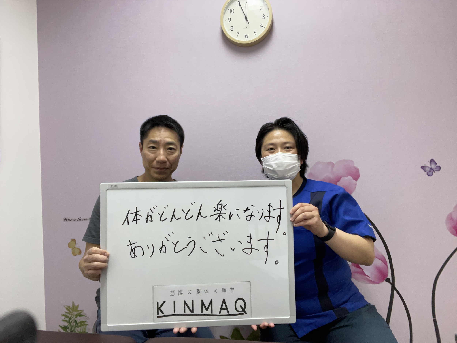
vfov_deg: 58.9
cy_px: 172
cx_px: 228
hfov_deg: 73.9
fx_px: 304
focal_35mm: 23
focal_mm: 2.71
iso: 200
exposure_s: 1/50
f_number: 2.2
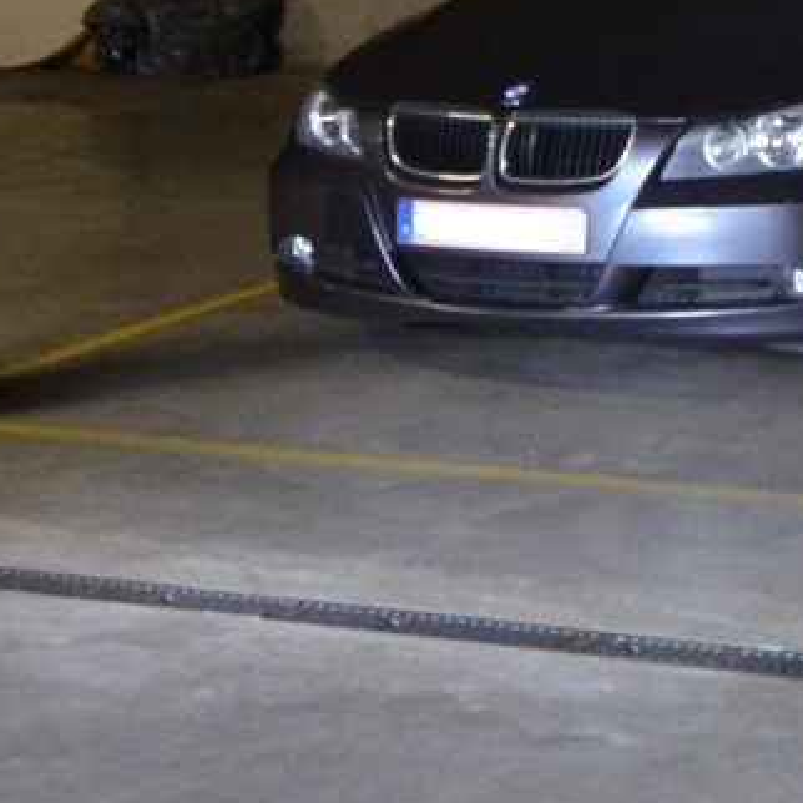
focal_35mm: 103
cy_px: -224
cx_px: 1155
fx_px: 2703
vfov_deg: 16.1
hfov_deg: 15.7
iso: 1600
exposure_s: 1/13
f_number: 4
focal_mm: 12
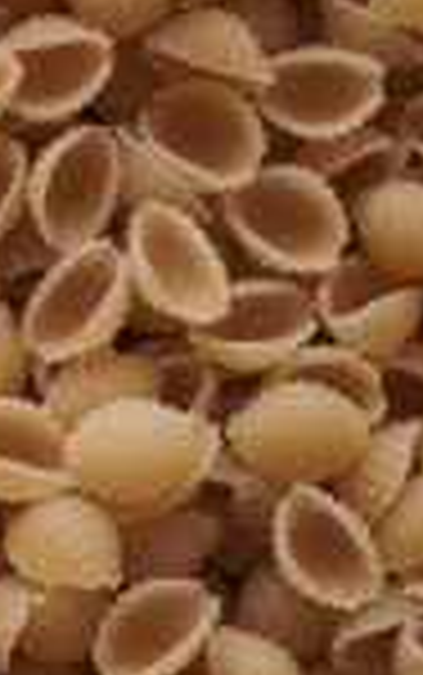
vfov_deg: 7.7
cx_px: -1287
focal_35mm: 272
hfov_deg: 4.4
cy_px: 459
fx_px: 5007
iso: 160
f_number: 8
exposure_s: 1/100
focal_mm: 50
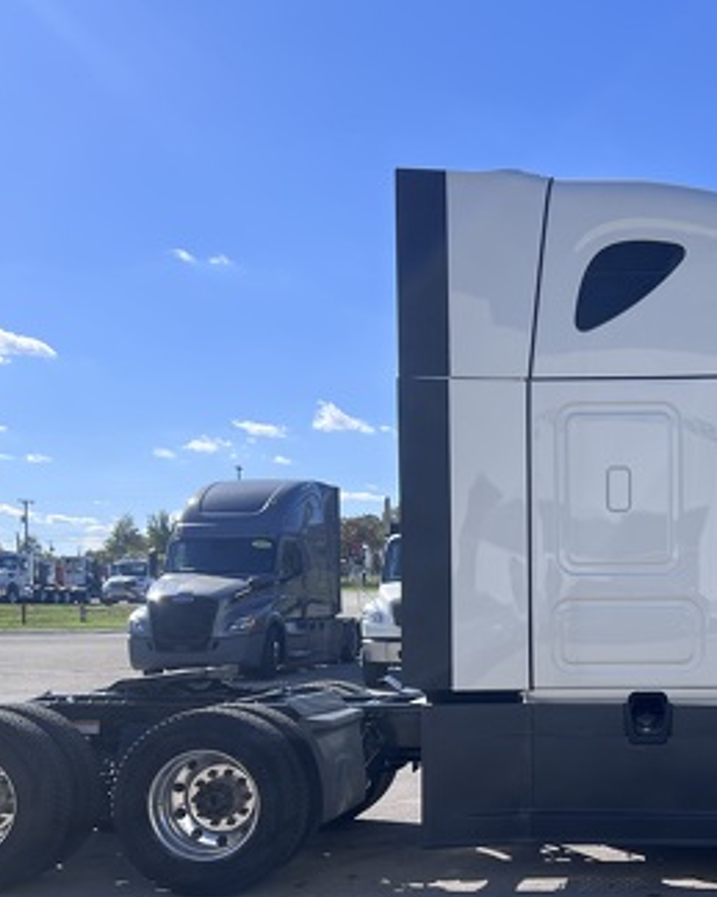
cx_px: 634
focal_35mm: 47
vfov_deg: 39.0
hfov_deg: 30.8
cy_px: 612
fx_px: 1247
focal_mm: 5.7
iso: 50
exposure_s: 1/5076
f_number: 1.5
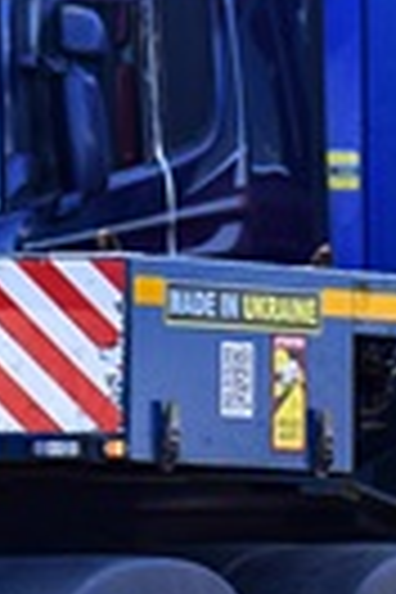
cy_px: 130
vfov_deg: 2.5
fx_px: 13760
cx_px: -945
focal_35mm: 834
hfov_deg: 1.6
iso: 800
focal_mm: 92
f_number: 5
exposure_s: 1/800
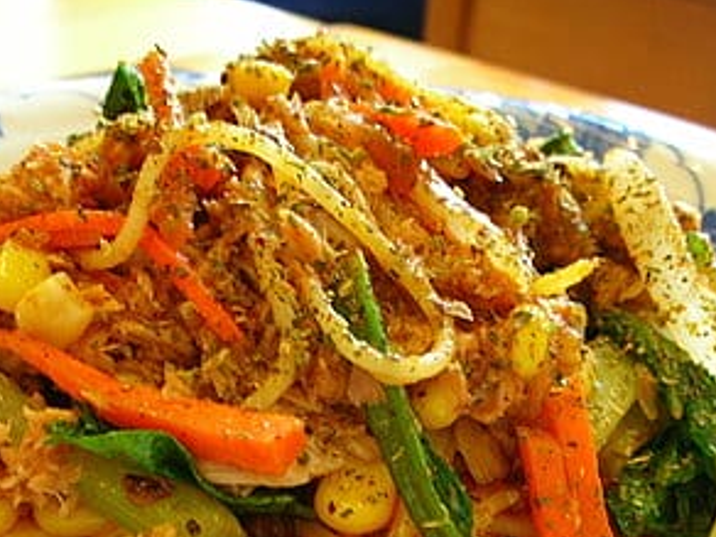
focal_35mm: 60
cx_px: 280
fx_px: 1241
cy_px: 448
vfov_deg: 24.0
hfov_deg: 32.1
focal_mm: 5.8
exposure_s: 1/12.1
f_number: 3
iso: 50
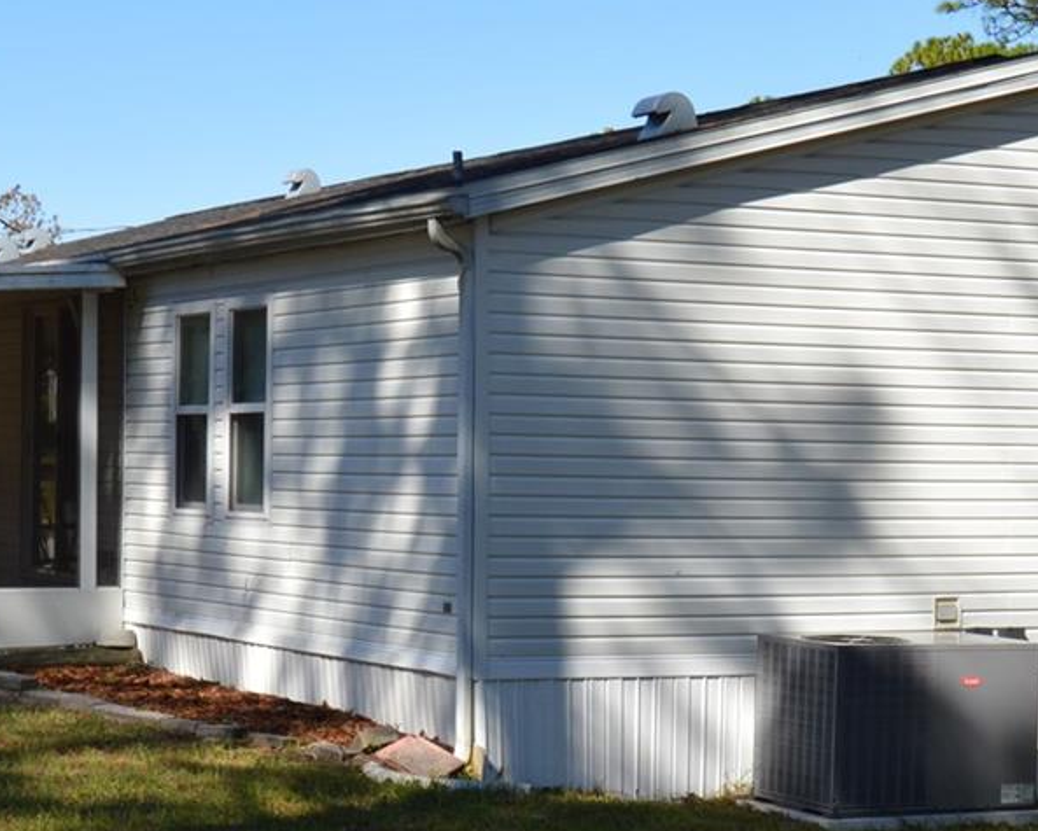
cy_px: 529
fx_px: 2797
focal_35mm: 91
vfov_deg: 16.9
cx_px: 483
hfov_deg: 21.0
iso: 100
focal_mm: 24
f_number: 9
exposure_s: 1/200
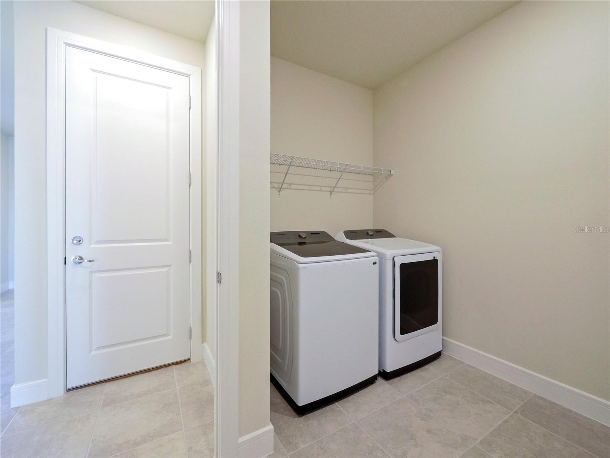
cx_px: 305
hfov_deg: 102.1
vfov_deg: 85.7
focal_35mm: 14
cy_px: 229
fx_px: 247
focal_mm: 7
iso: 2000
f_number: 4
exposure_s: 1/60
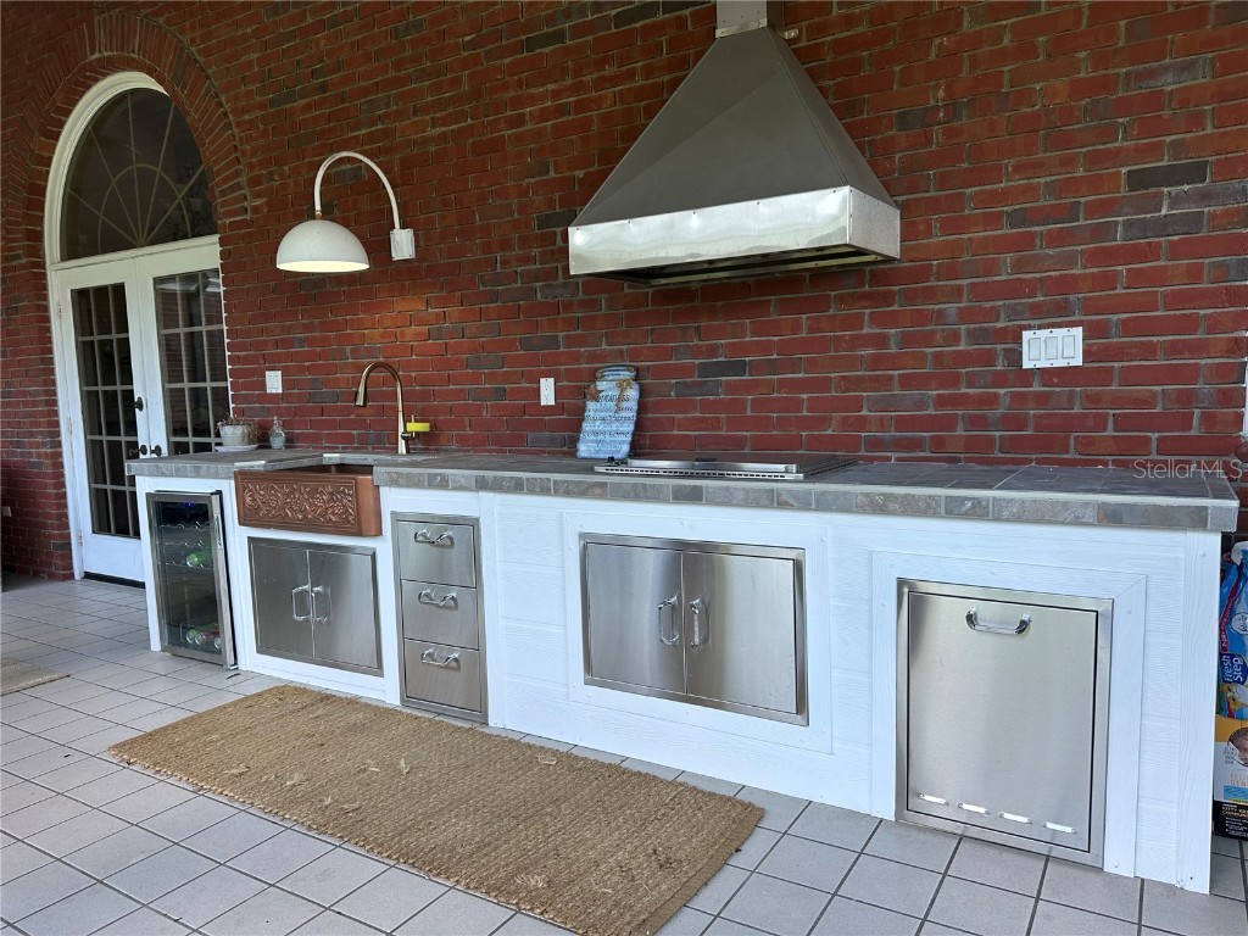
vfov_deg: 56.8
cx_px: 624
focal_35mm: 24
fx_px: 865
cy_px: 468
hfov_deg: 71.6
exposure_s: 1/121
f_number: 1.78
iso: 80
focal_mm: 6.86
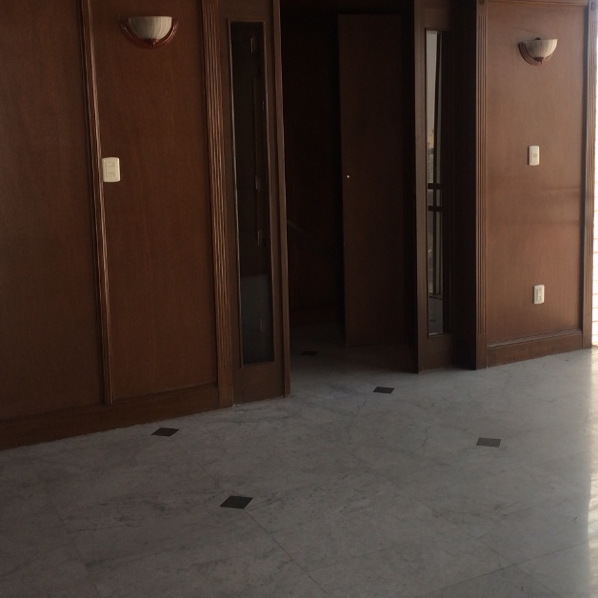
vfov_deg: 37.4
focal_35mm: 45
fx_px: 880
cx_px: 353
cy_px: 242
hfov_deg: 37.4
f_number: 2.2
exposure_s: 1/40
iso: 40
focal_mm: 4.12
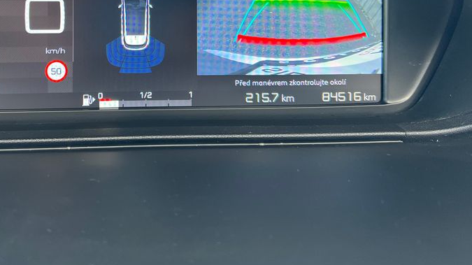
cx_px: 141
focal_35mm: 43
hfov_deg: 46.3
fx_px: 538
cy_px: 15
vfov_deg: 26.5
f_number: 1.5
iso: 80
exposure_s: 1/121
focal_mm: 5.7
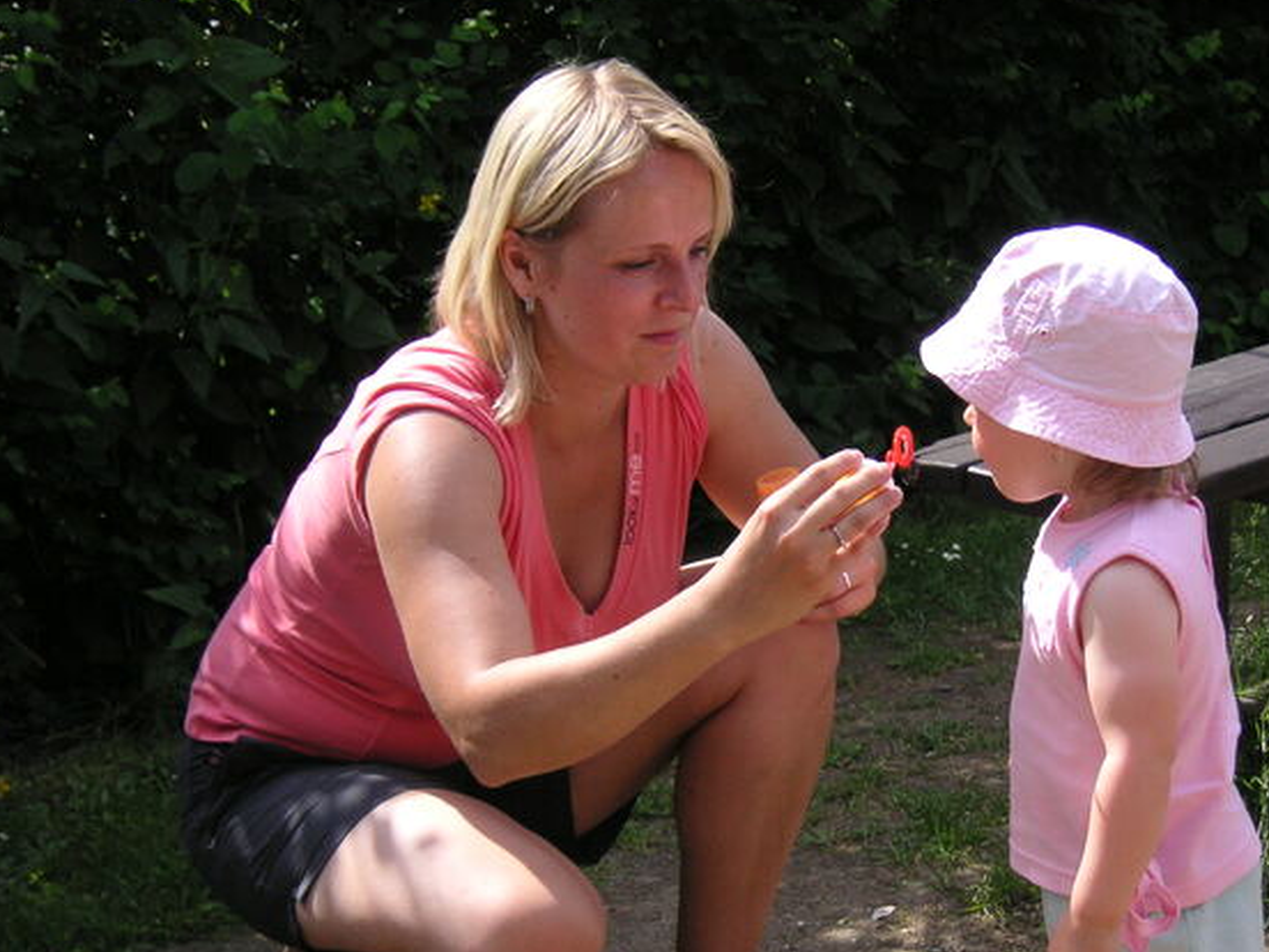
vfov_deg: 17.5
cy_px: 619
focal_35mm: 84
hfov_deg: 23.2
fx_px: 3079
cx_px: 782
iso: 50
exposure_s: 1/350
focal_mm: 9.6
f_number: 3.7
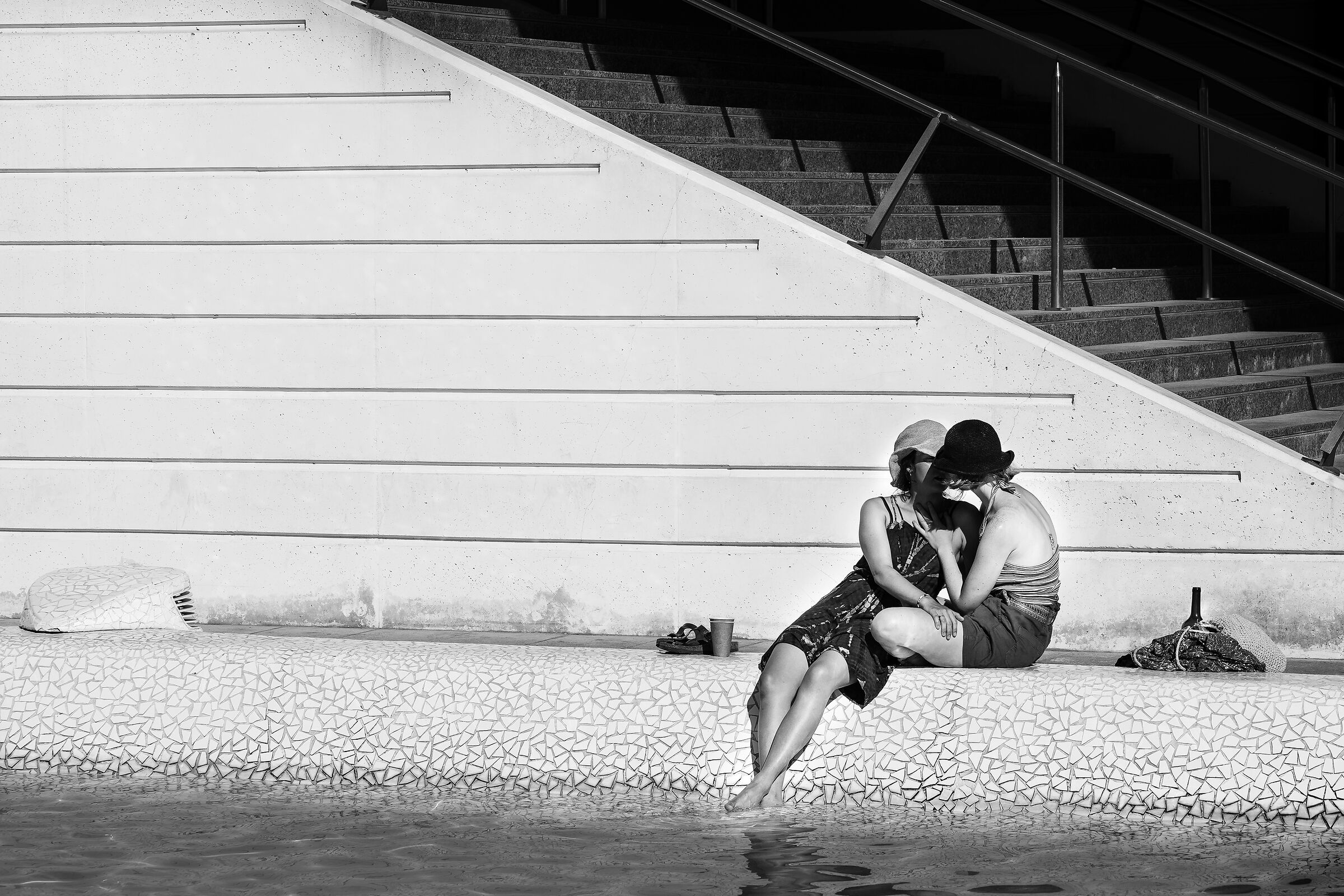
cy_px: 448
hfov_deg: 19.3
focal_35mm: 106
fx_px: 3957
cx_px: 672
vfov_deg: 12.9
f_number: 8
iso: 100
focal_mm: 106
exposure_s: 1/1000
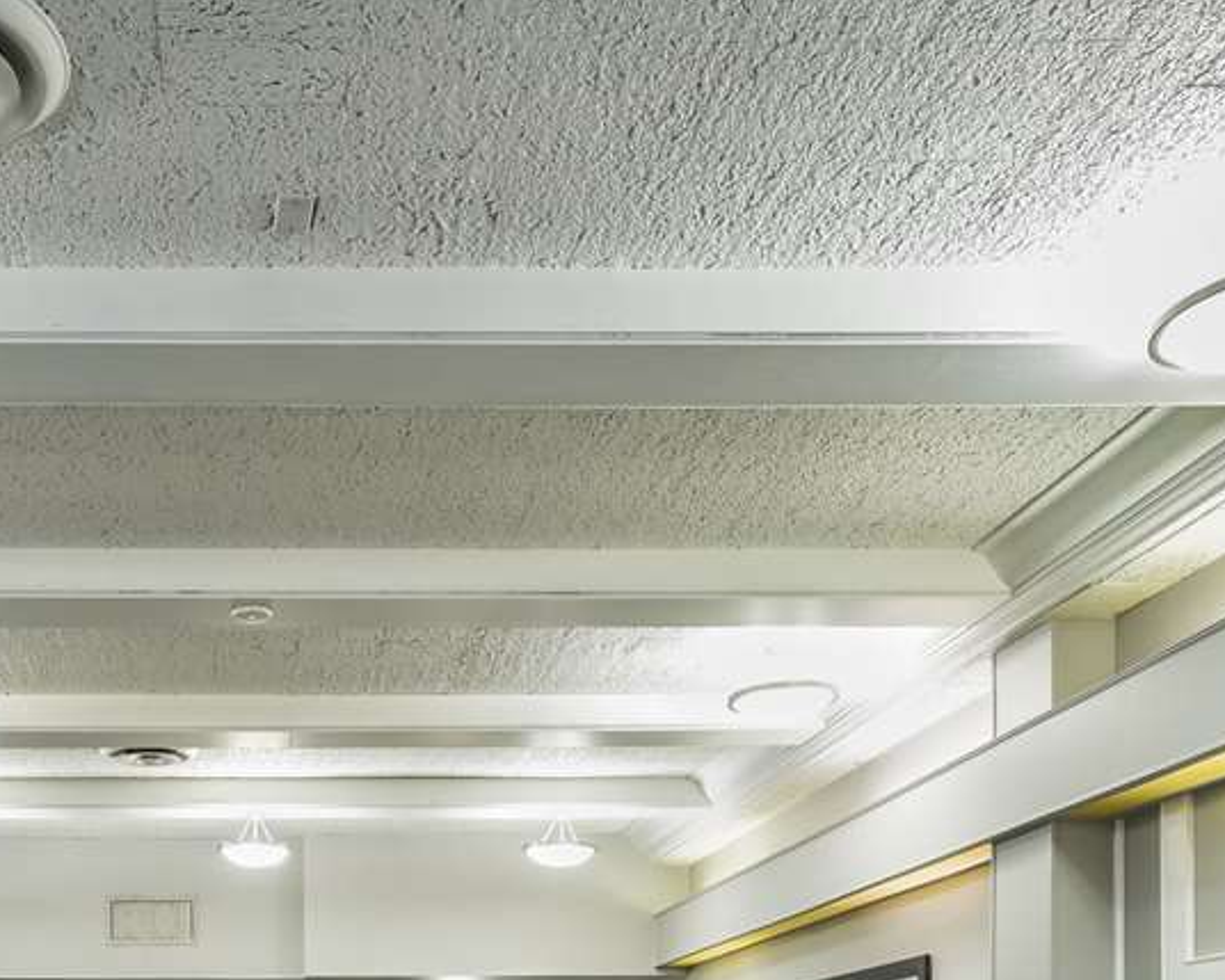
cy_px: 1122
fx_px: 1523
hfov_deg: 42.1
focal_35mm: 42
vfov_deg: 31.1
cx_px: 261
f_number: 8
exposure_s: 1
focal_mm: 16
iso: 100
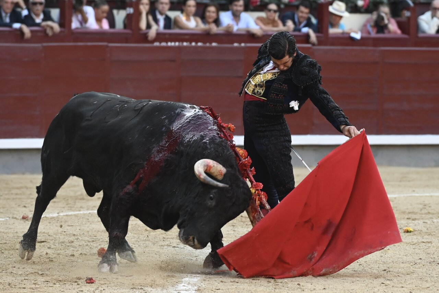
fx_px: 3658
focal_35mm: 300
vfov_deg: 4.6
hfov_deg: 6.9
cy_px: 146
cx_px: 220
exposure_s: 1/640
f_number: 4.5
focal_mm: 200
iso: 1250
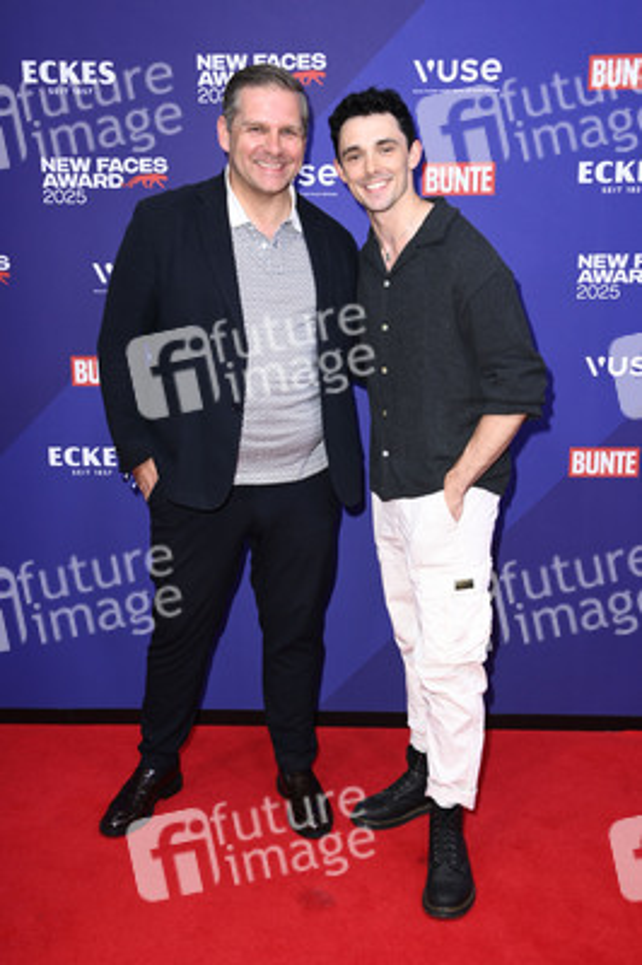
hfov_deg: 33.3
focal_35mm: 40
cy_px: 482
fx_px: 1072
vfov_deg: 48.5
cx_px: 321
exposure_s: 1/250
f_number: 5.6
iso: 800
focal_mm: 40
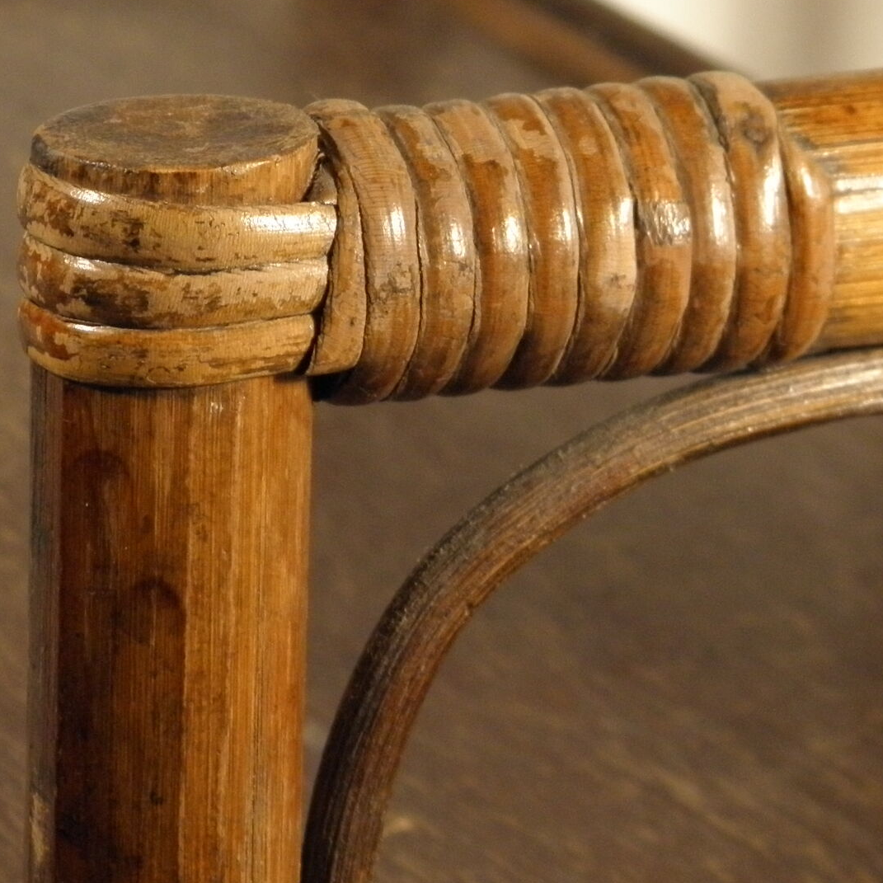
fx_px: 4877
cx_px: 631
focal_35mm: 169
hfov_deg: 10.3
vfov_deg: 10.3
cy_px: 443
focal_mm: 14.3
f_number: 4.4
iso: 200
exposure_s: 1/15
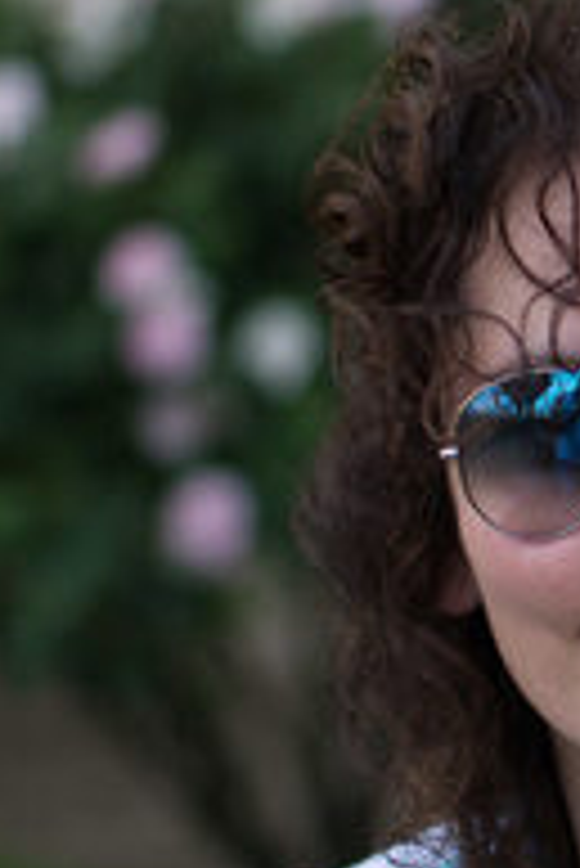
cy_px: 441
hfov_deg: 9.7
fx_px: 3377
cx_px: 674
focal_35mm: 140
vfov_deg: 14.6
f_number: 1.8
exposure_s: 1/2000
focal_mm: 45
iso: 200
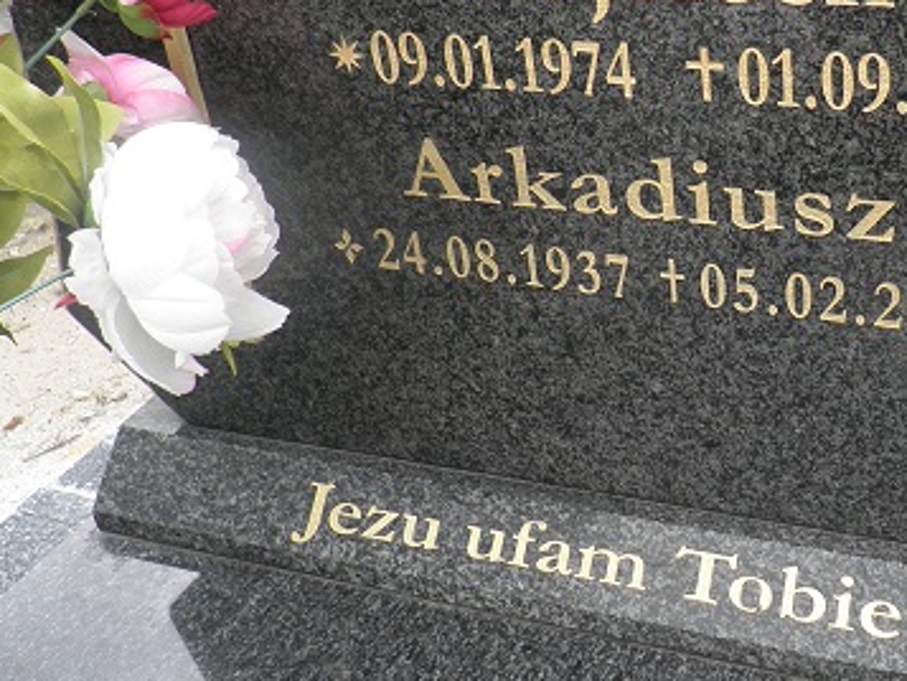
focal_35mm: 43
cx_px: 749
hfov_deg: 41.6
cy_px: 112
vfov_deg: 32.5
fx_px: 1127
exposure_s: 1/160
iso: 64
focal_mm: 4.3
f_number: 3.3
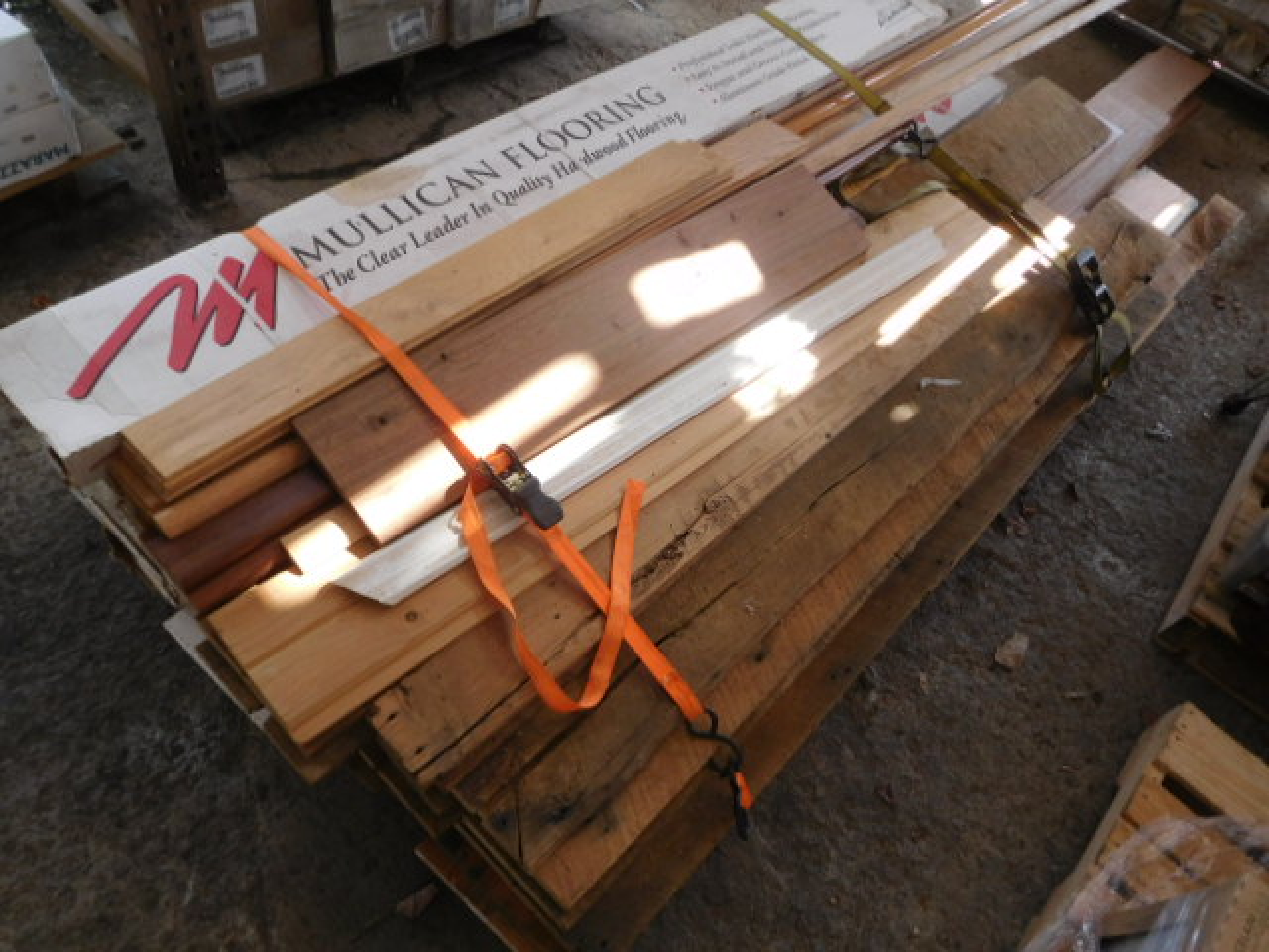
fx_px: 916
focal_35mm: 25
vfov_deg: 54.9
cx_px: 634
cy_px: 476
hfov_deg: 69.4
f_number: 3.4
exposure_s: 1/100
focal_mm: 4.5
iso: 125
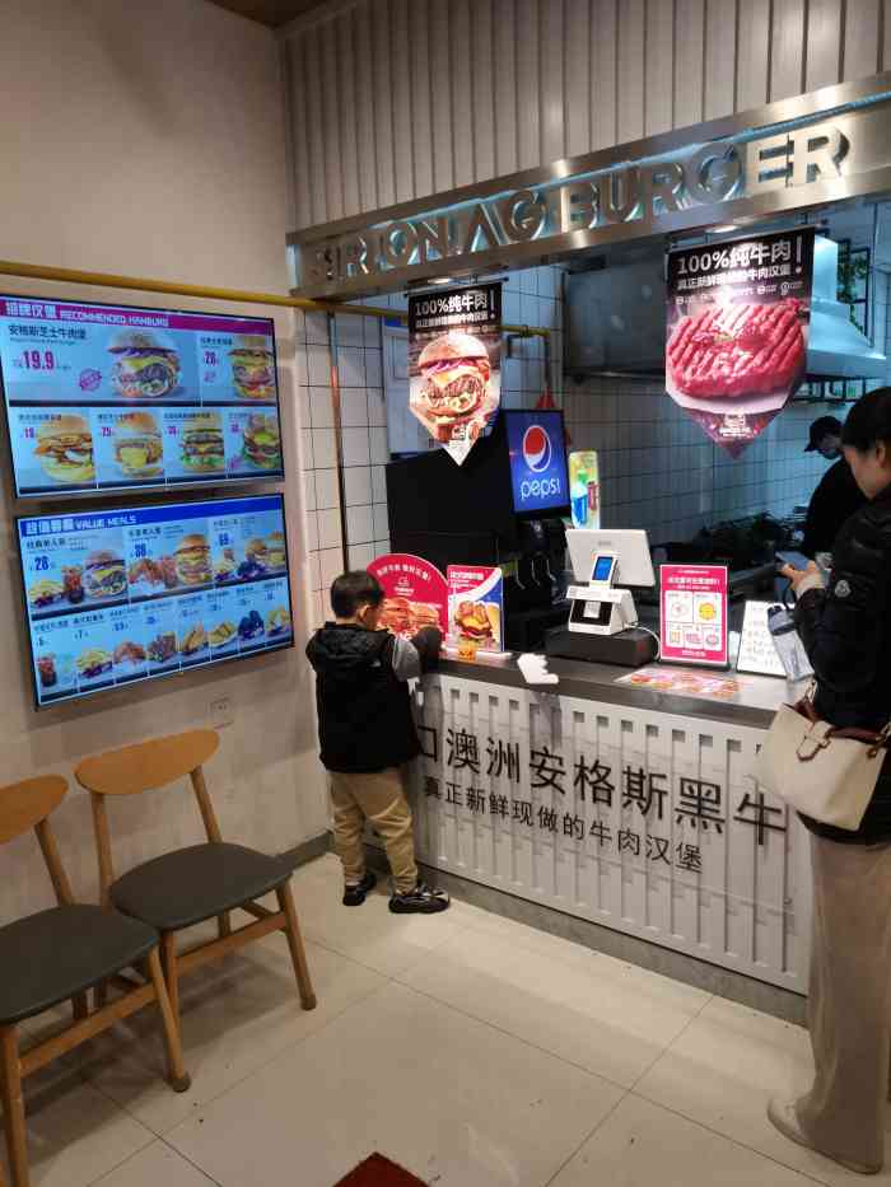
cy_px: 594
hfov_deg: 51.4
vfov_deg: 65.3
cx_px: 446
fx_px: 926
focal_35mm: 27
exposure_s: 1/50
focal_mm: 3.95
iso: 80
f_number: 1.8
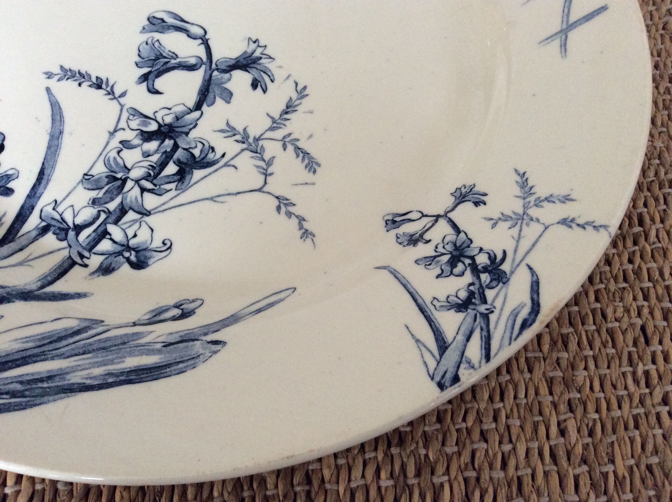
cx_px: 336
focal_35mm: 32
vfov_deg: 44.1
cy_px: 251
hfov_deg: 56.9
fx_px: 620
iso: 200
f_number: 2.4
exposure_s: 1/25
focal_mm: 3.3
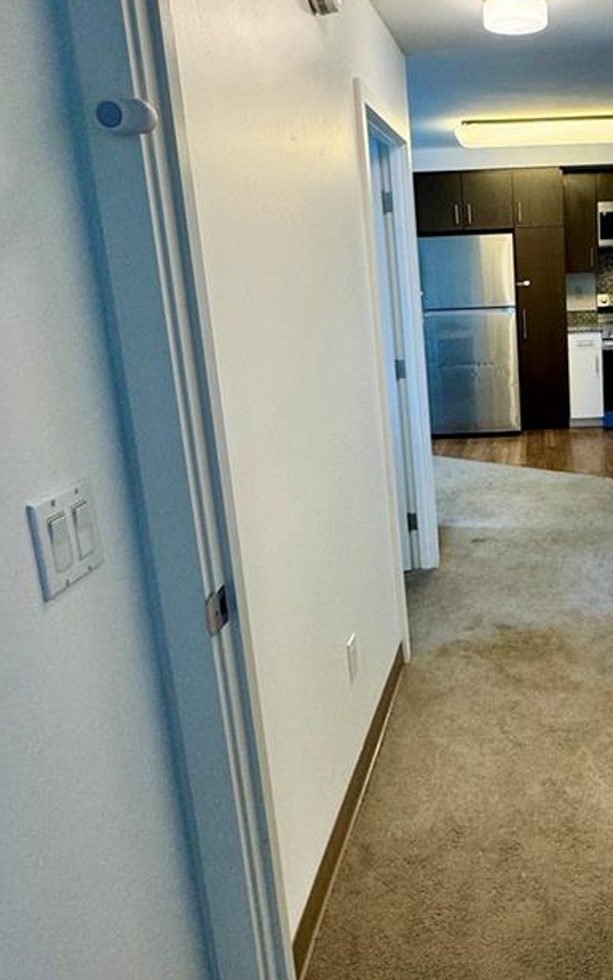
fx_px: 775
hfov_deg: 40.3
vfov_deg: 64.4
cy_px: 429
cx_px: 536
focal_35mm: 29
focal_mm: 2.22
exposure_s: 1/120
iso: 100
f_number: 2.2
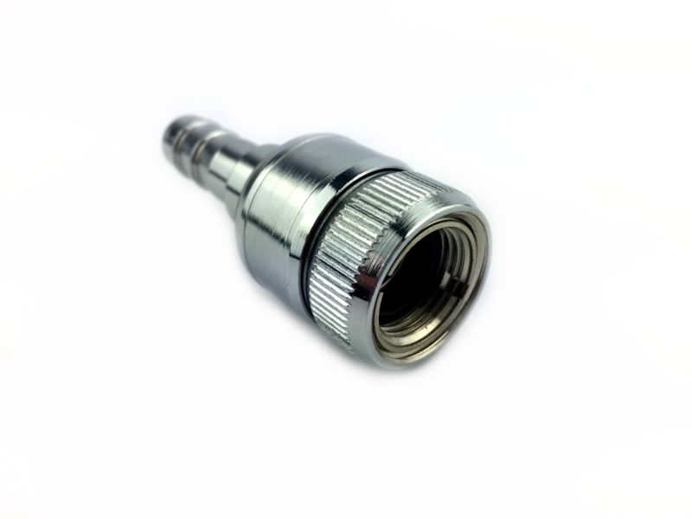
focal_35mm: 29
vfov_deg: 48.2
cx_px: 346
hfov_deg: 61.7
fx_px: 580
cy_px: 260
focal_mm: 4.15
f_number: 2.2
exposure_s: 1/434
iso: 32
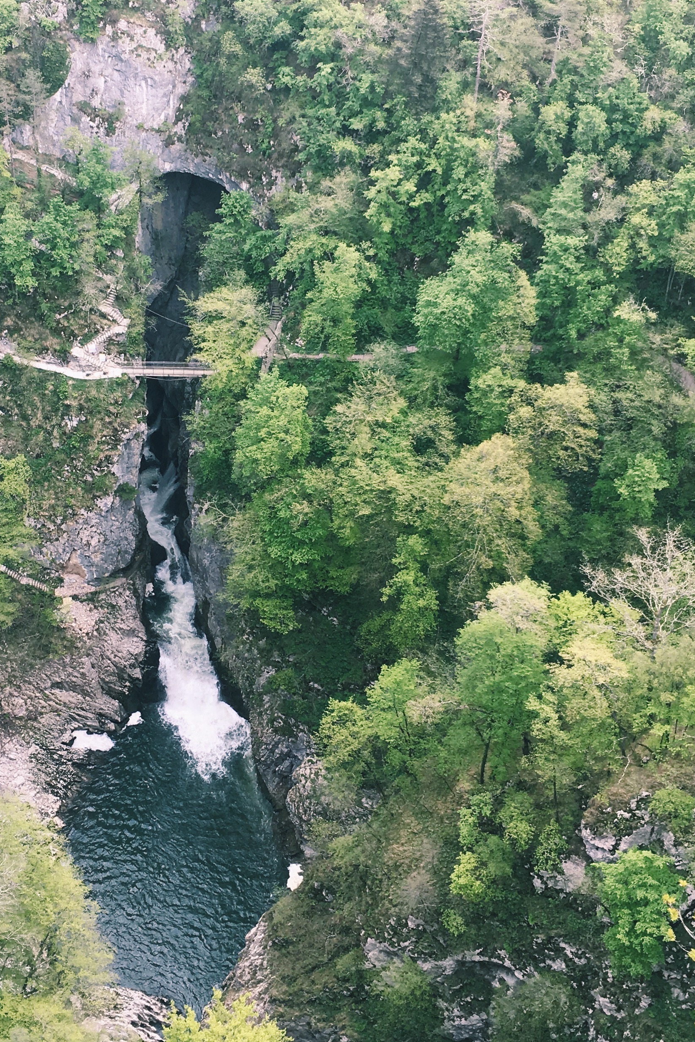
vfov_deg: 40.2
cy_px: 429
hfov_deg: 27.3
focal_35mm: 49
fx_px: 1419
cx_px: 220
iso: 25
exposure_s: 1/105
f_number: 2.2
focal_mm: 4.15
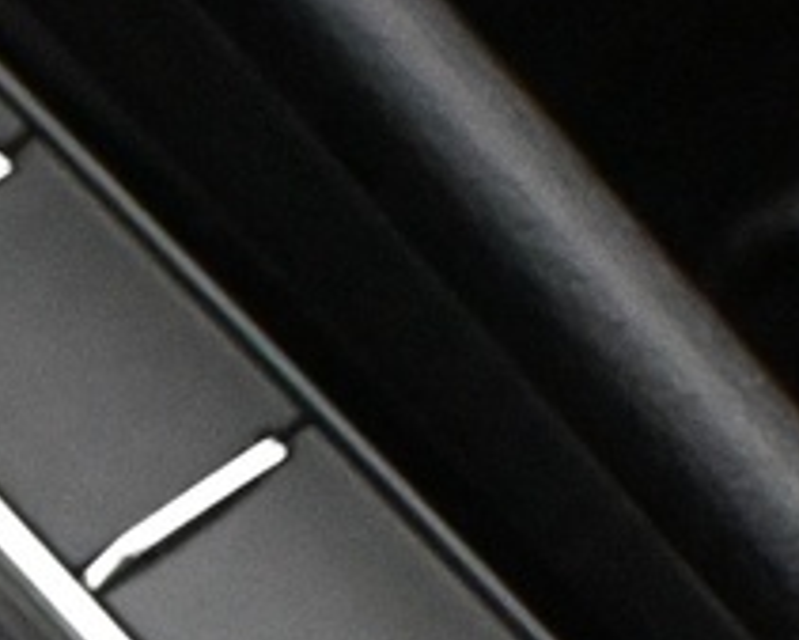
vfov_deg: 5.1
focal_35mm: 297
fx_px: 7022
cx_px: -765
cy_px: 1276
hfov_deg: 6.3
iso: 10000
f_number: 4.5
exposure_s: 1/60
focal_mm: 27.5
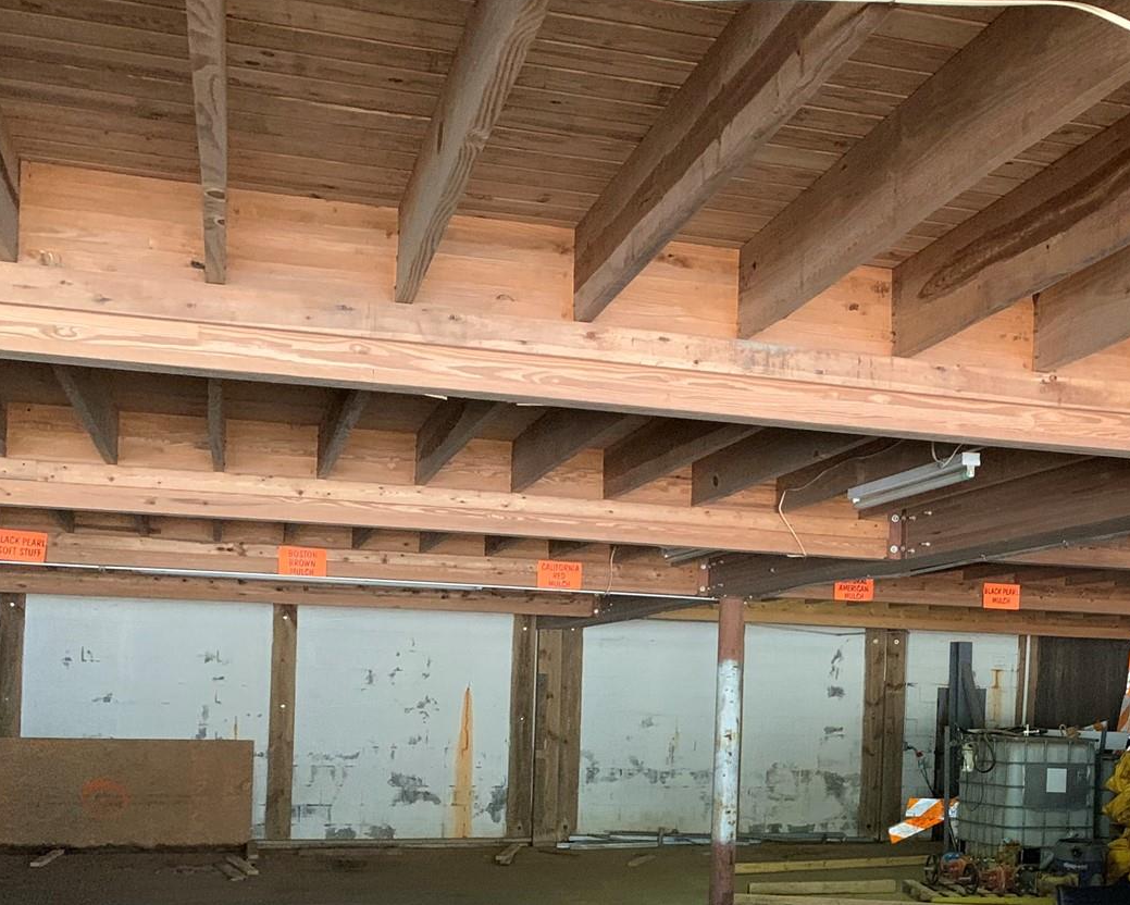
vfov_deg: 29.8
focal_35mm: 50
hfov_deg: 35.1
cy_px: 664
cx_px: 1022
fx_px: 1673
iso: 500
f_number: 1.8
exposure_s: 1/30
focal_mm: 4.25
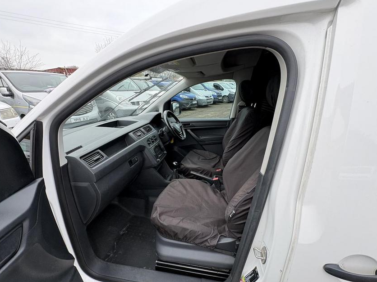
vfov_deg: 81.7
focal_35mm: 15
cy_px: 149
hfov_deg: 98.2
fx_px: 163
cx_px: 188
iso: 64
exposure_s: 1/208
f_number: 2.2
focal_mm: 2.22
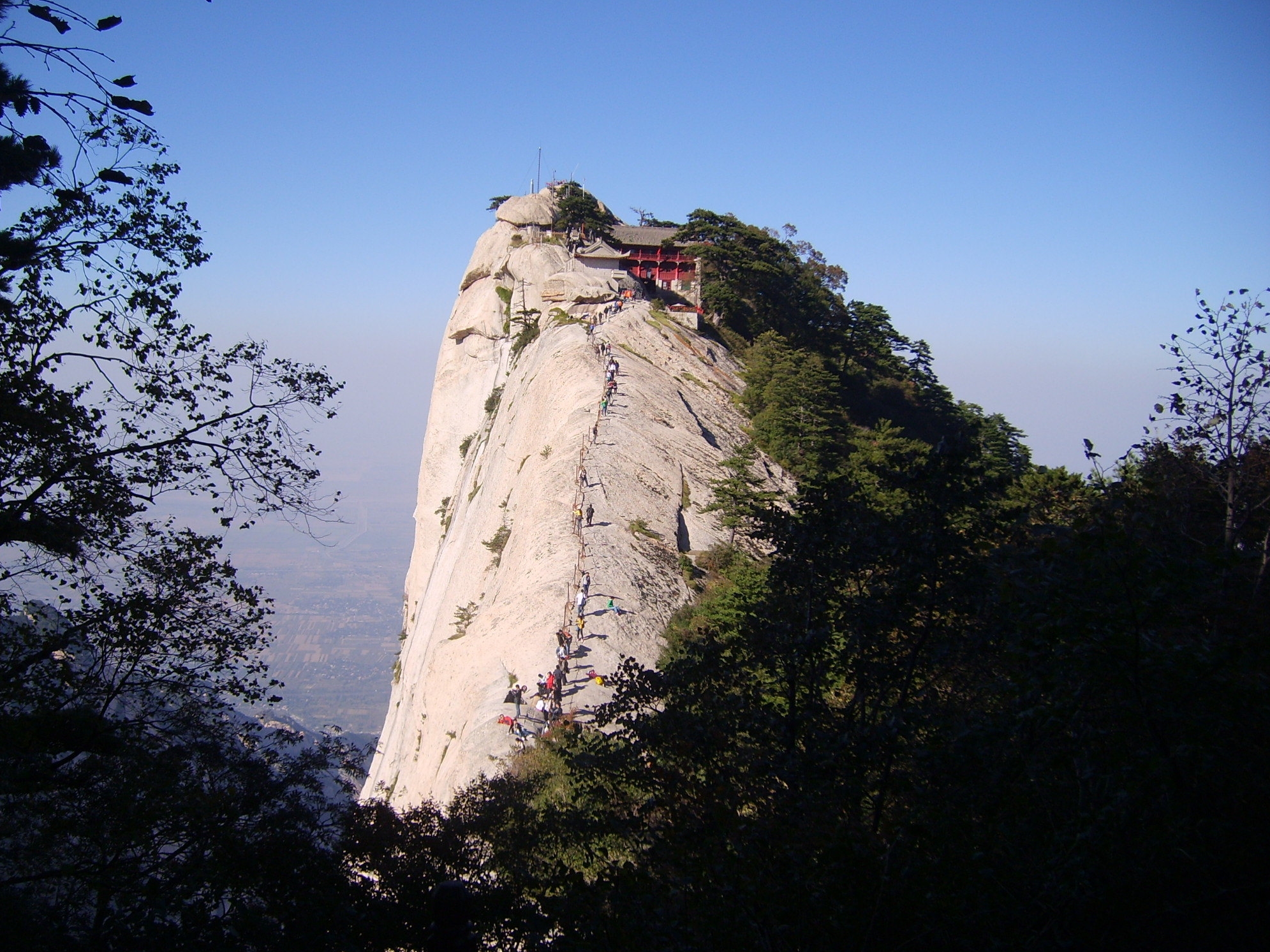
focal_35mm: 36
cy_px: 469
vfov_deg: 39.7
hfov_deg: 51.4
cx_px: 618
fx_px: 1321
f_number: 7.1
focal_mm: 5.8
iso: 50
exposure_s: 1/180
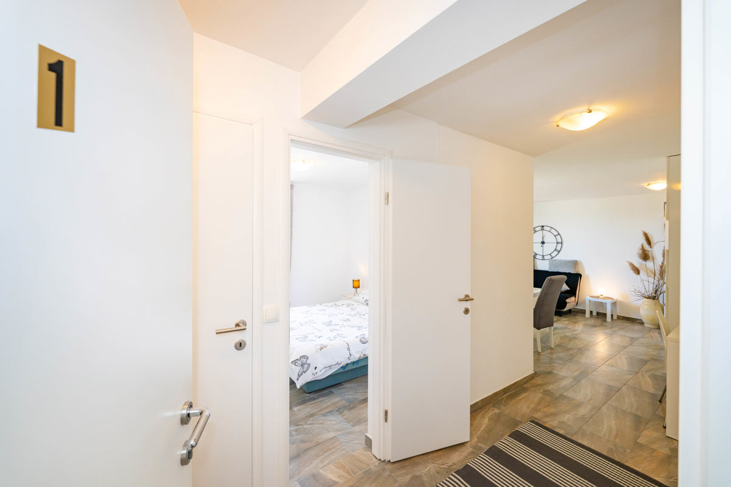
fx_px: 284
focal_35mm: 14
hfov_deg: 104.3
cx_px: 366
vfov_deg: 81.2
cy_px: 244
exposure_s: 1/100
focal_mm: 14
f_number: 7.1
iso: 800
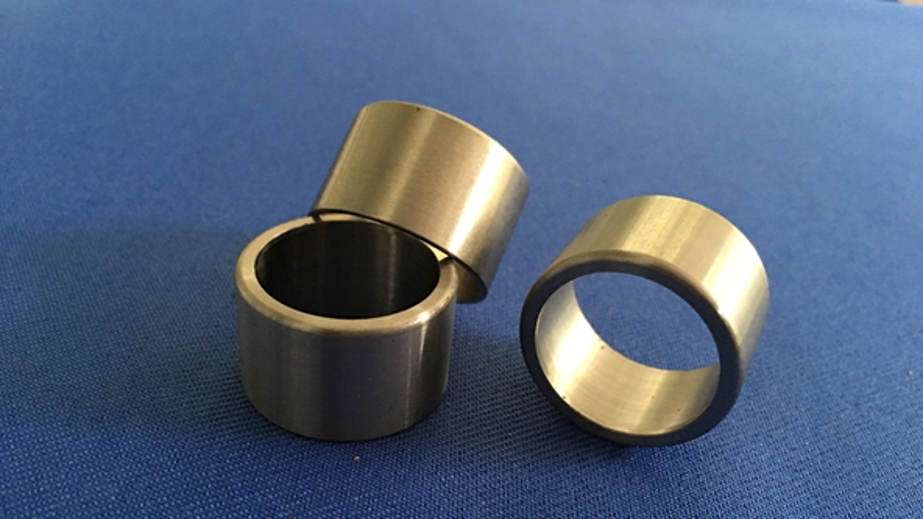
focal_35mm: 32
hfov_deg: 61.0
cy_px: 343
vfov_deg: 36.3
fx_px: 783
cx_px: 466
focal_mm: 4.15
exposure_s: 1/8
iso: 125
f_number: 2.2
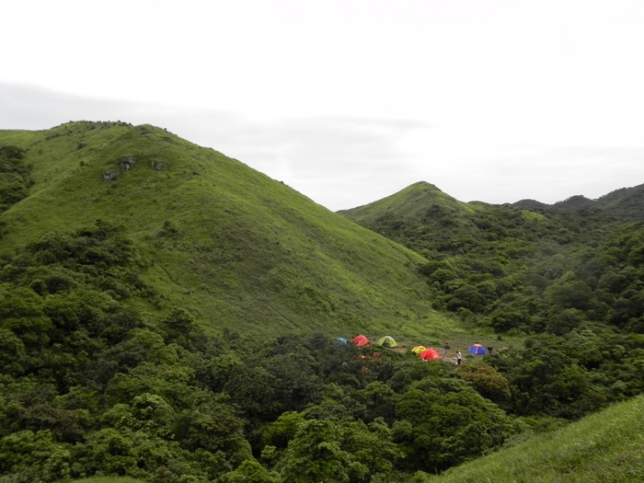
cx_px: 322
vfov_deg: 42.9
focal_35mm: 33
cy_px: 242
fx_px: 614
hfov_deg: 55.4
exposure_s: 1/158
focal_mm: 5.9
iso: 160
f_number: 5
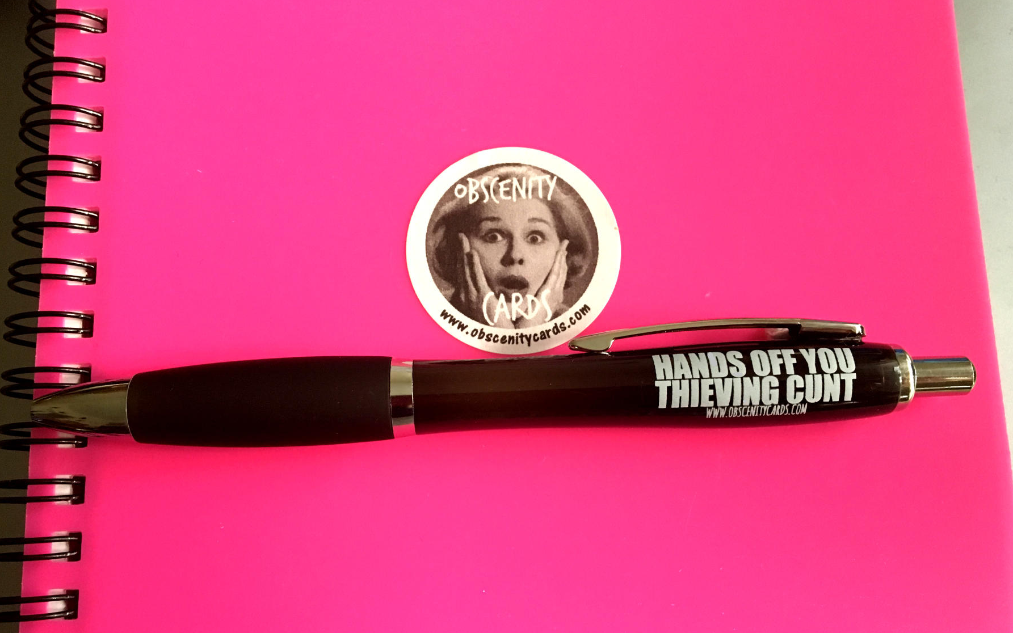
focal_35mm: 31
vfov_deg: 40.5
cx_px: 504
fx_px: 856
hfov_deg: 61.2
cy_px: 370
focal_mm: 4.15
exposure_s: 1/25
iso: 200
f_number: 2.2
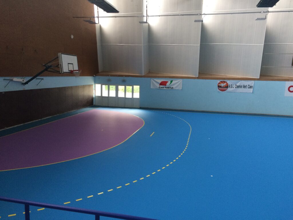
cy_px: 110
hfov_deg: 61.7
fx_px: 245
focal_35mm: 29
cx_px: 146
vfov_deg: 48.2
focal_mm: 4.15
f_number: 2.2
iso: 80
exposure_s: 1/33
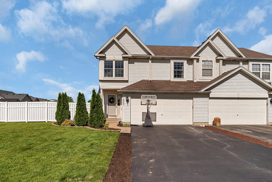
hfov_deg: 86.9
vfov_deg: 64.6
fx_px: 144
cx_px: 136
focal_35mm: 19
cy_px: 91
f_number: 8
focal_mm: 19
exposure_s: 1/6400
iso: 1250
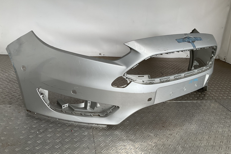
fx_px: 199
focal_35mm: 31
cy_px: 78
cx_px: 114
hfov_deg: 60.3
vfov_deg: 42.3
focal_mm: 3
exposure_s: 1/215
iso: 16
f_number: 1.8
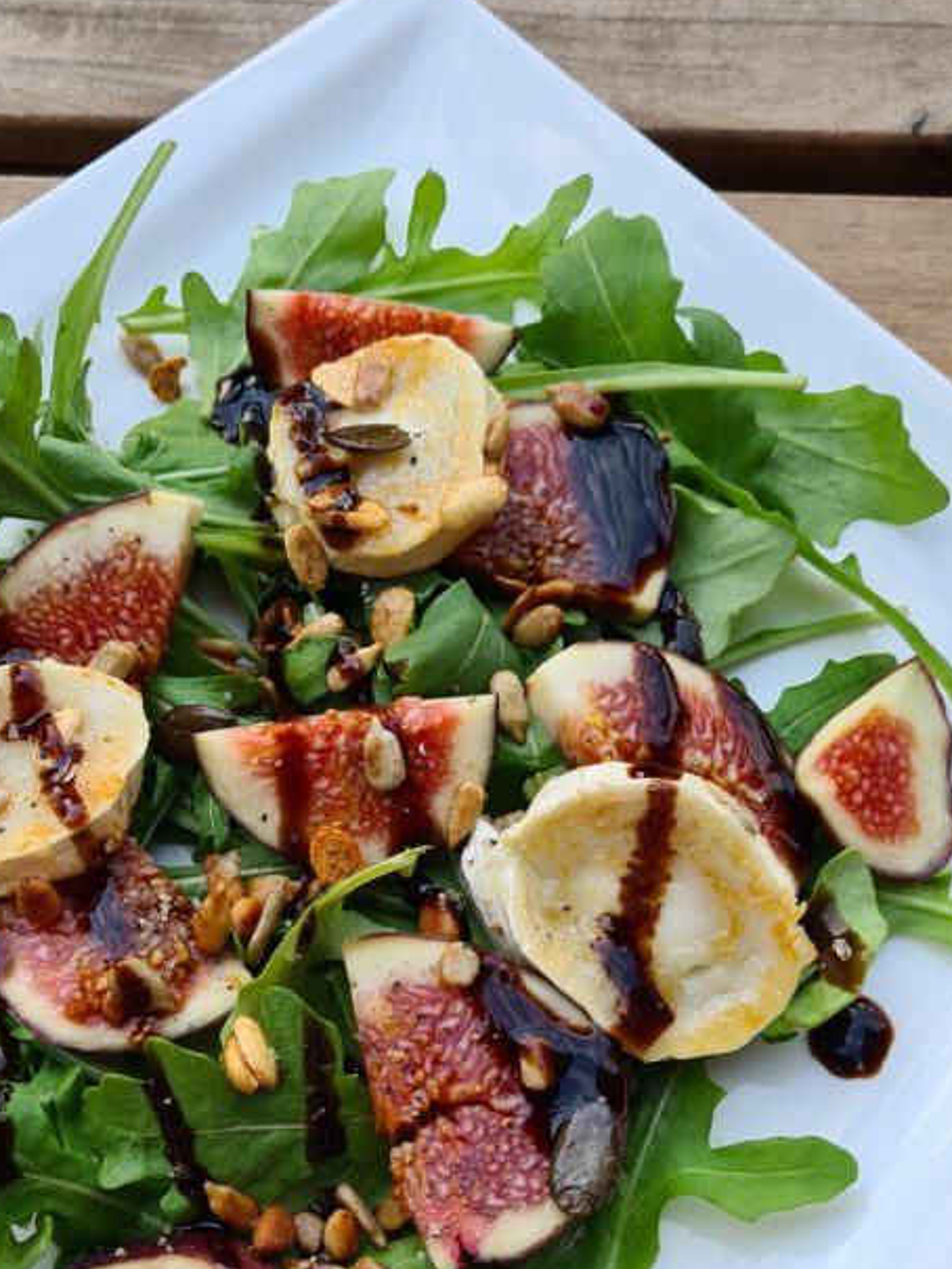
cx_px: 342
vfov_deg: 41.7
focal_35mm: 44
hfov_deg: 32.7
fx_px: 1613
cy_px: 944
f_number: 1.8
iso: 50
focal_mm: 5.4
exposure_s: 1/117
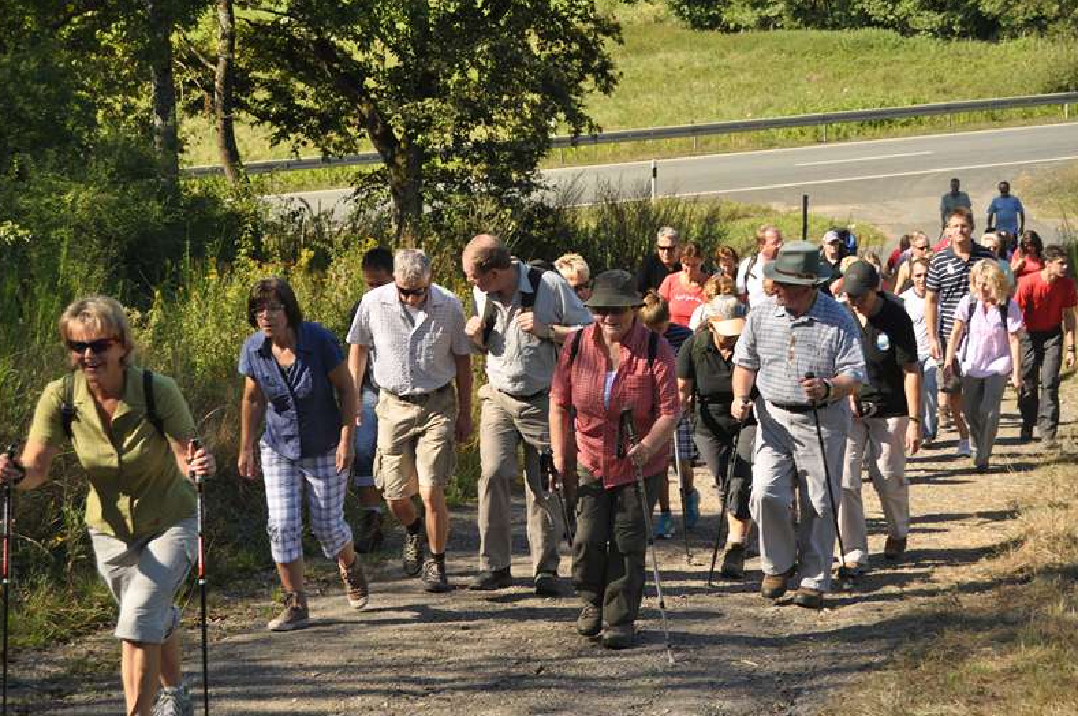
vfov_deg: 18.6
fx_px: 2183
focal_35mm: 73
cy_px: 357
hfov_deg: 27.7
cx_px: 533
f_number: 5.3
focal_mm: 48
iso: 400
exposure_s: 1/400
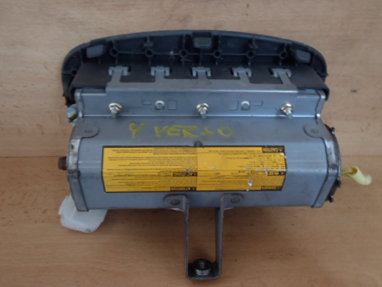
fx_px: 309
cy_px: 144
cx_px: 191
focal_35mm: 28
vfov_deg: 49.7
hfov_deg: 63.4
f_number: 3.9
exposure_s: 1/4
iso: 200
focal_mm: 5
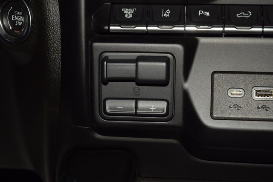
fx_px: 796
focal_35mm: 105
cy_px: 91
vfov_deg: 13.0
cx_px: 136
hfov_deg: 19.5
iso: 100
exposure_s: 1/125
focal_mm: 70
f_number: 8
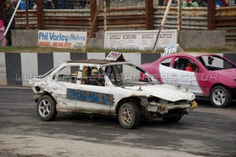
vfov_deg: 9.6
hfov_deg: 14.4
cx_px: 118
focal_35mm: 142
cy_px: 78
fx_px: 934
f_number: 5.6
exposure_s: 1/640
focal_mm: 95
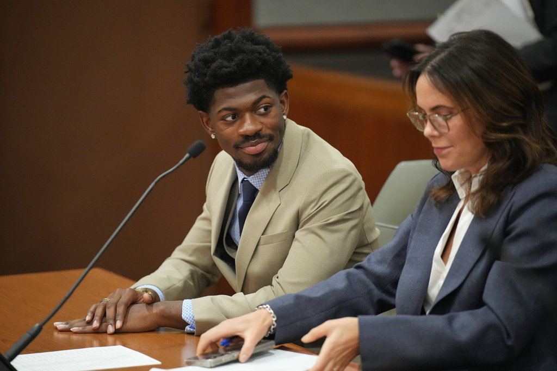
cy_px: 186
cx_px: 278
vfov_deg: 7.2
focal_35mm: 191
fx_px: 2954
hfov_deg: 10.8
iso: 5000
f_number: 2.8
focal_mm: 191
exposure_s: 1/400
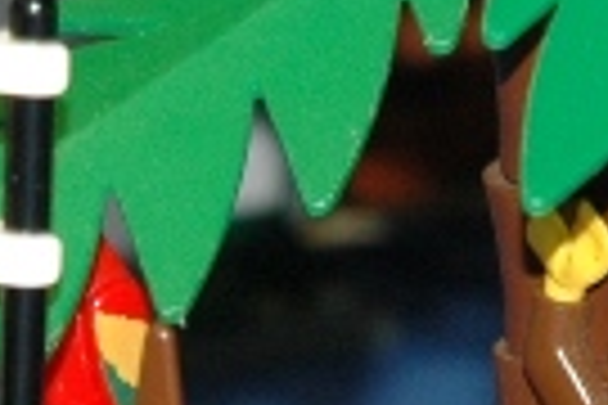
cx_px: 315
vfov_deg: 1.7
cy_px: 641
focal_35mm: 796
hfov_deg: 2.6
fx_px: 13443
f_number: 6.3
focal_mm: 70
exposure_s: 1/20
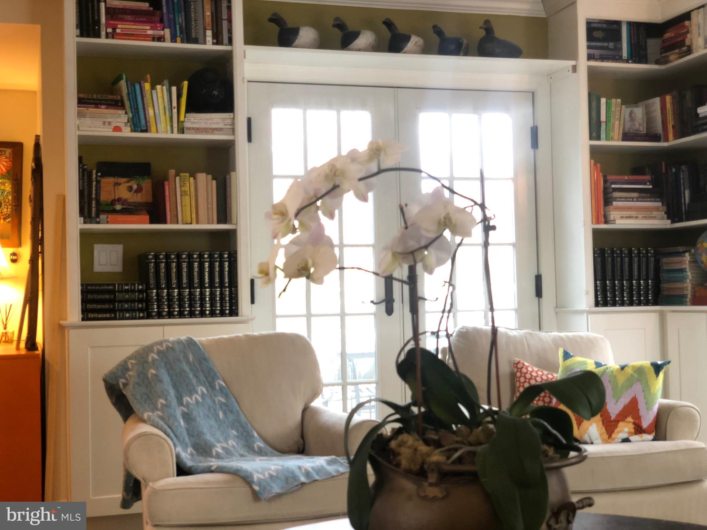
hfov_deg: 36.8
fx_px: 1062
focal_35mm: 52
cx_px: 354
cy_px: 265
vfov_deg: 28.0
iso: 100
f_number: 2.4
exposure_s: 1/30
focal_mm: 6
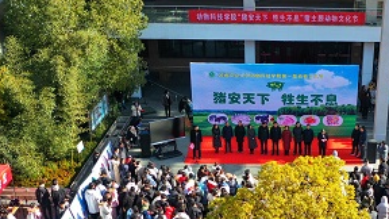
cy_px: 245
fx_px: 629
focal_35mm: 61
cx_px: 293
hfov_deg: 33.6
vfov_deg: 18.9
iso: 100
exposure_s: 1/320
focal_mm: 10.26
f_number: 3.5
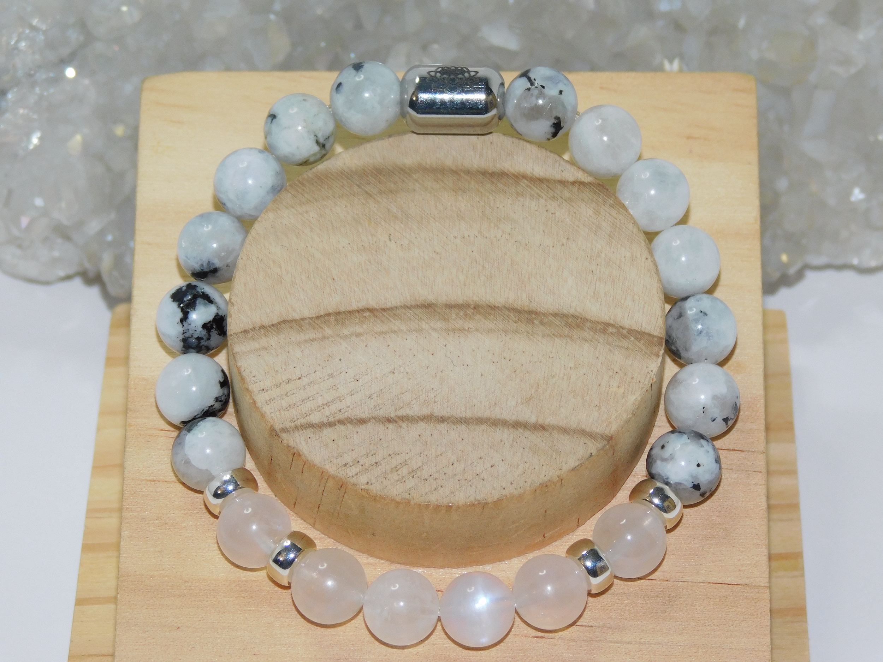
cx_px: 442
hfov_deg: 10.7
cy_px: 331
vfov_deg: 8.1
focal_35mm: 184
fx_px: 4694
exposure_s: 1/60
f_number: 5.4
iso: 200
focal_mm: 32.7
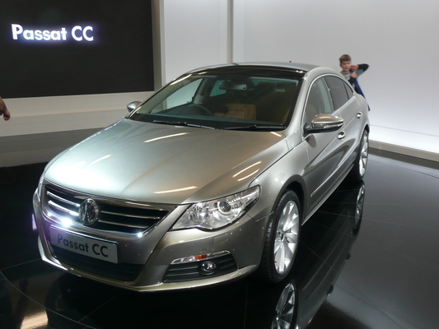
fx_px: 482
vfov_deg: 37.7
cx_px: 220
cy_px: 164
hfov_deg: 49.0
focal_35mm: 38
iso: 100
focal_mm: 6.2
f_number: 3.8
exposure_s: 1/30
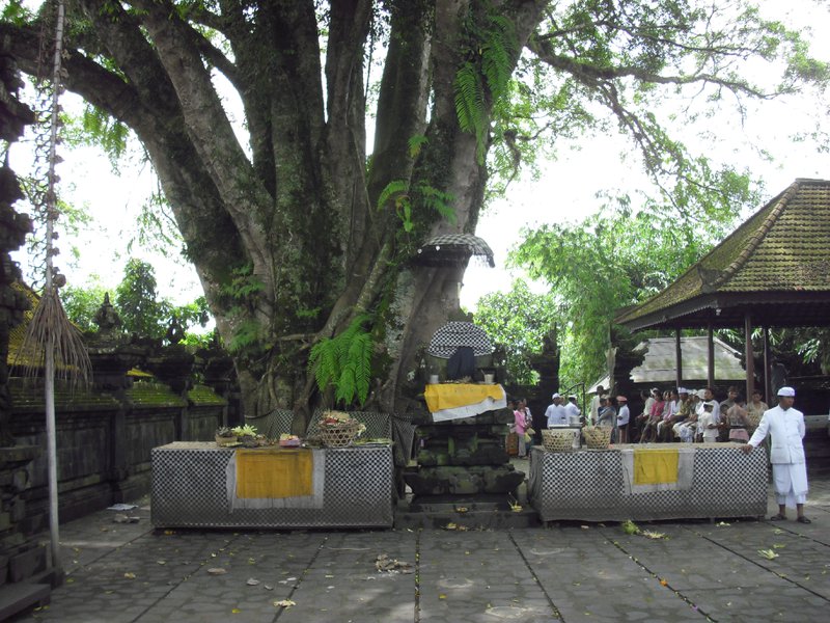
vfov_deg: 37.7
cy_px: 312
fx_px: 911
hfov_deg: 49.0
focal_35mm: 38
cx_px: 415
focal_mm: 6.2
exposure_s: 1/200
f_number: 2.8
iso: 100
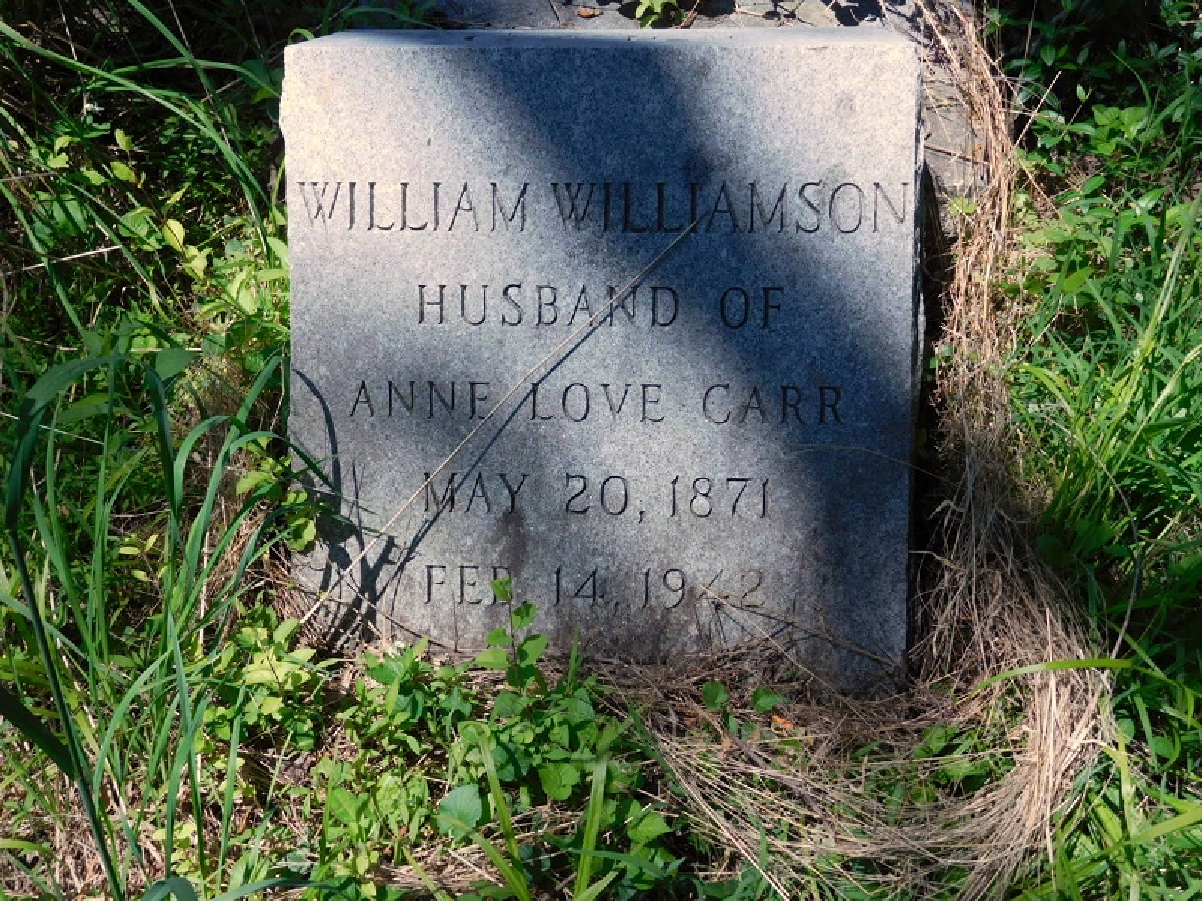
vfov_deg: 40.7
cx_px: 601
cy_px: 450
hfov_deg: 52.6
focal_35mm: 35
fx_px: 1215
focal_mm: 6.2
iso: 125
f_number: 3.8
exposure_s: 1/800
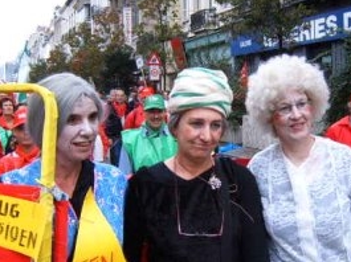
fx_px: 608
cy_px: 142
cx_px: 209
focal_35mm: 60
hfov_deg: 32.1
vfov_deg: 24.4
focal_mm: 6.2
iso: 63
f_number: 2.9
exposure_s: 1/125
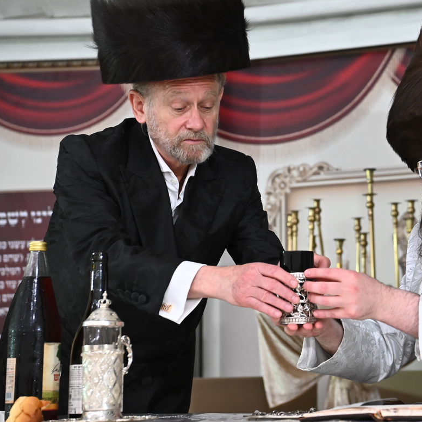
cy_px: 172
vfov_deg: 18.3
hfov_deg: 18.1
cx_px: 362
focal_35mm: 95
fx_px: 1310
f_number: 5
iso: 4000
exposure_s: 1/125
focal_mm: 62
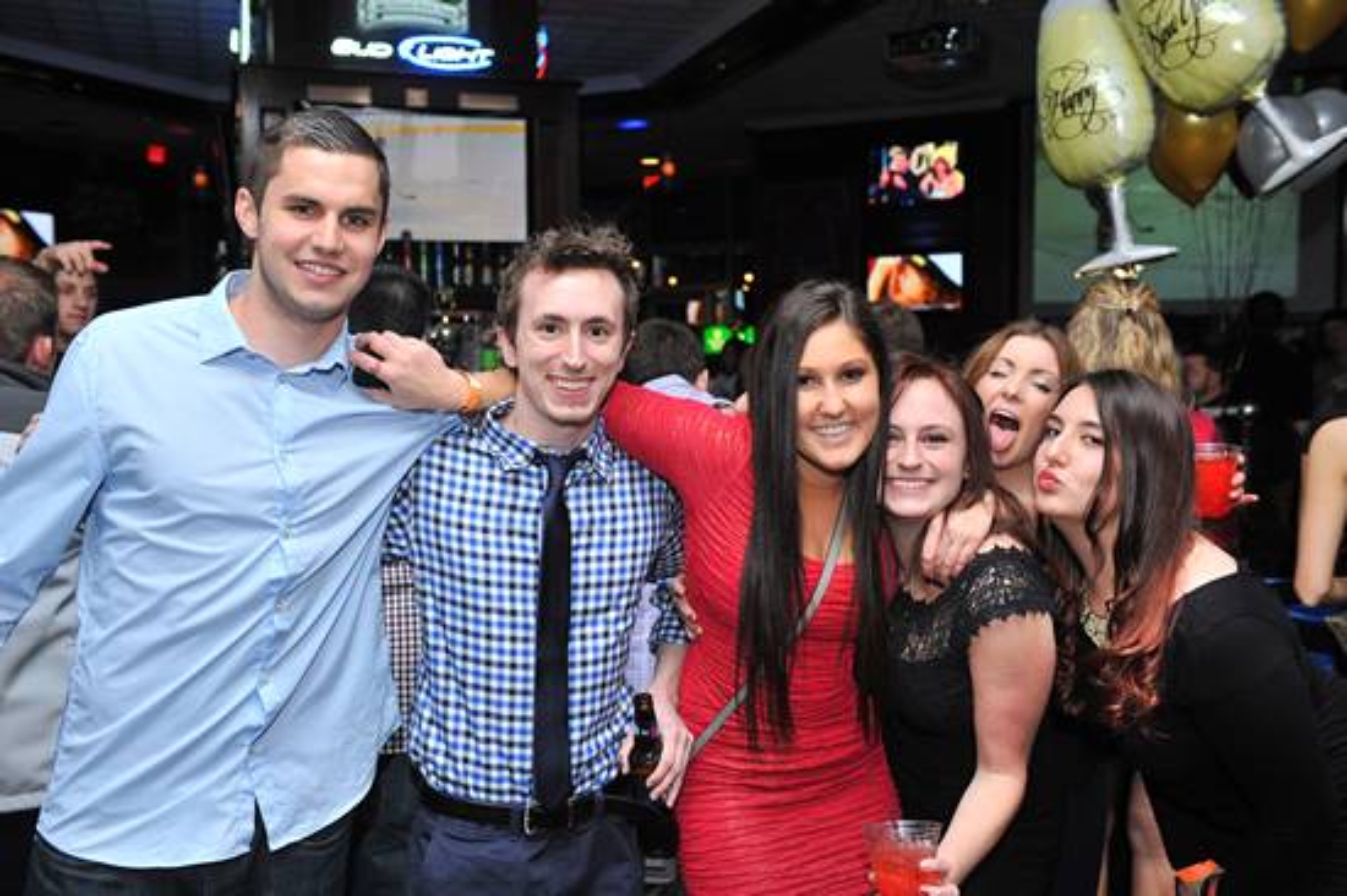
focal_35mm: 38
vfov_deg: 35.0
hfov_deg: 50.7
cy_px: 448
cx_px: 674
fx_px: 1421
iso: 800
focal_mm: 38
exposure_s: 1/100
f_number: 5
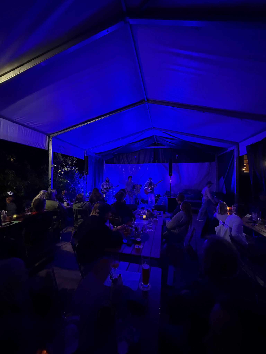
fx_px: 143
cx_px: 133
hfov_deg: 85.7
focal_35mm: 14
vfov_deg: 102.1
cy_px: 177
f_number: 2.2
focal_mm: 2.22
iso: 1600
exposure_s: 1/33
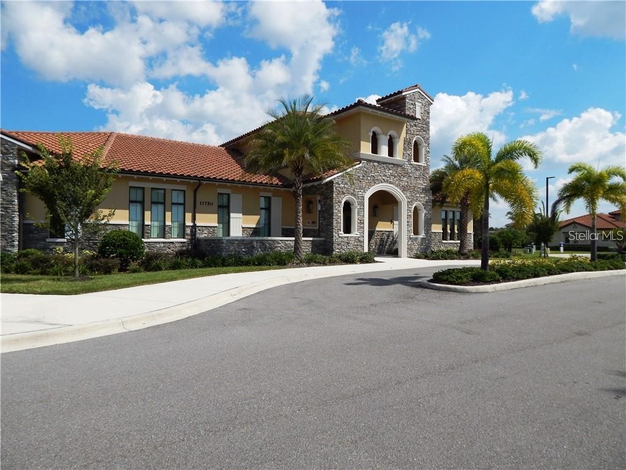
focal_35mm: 23
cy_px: 235
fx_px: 416
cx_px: 313
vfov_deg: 58.9
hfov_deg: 73.9
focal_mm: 4
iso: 125
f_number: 6
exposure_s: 1/800
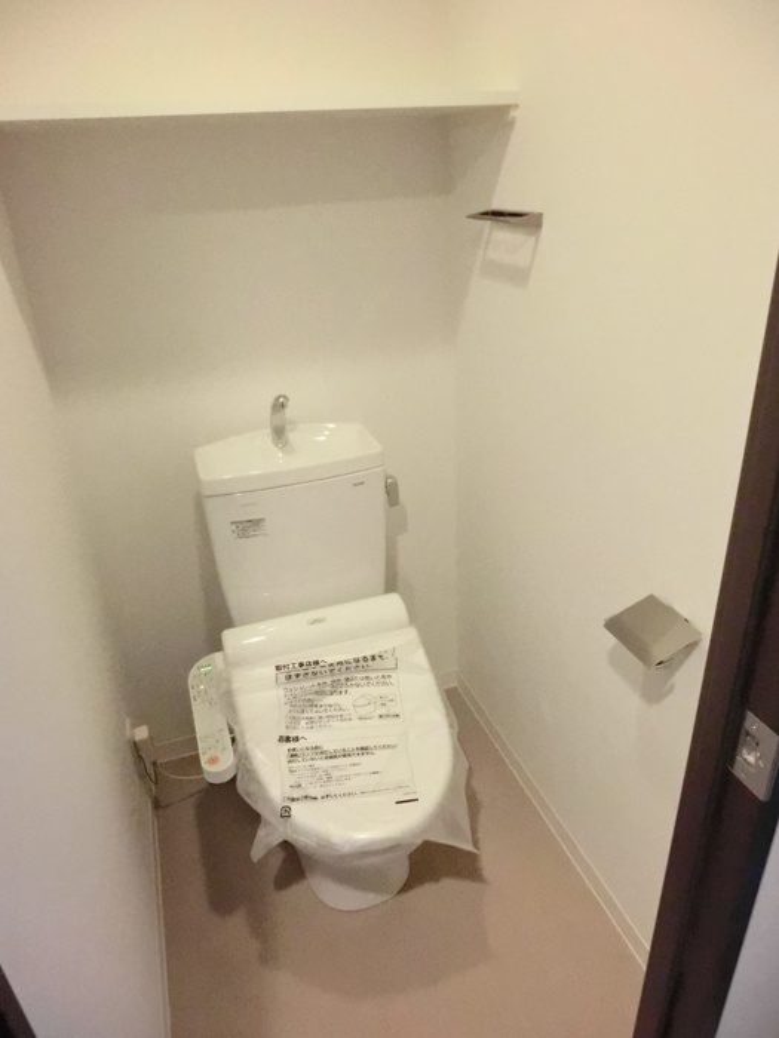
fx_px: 720
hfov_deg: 56.8
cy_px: 519
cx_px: 390
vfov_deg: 71.6
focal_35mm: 24
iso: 3200
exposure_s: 1/60
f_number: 3
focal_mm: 4.24
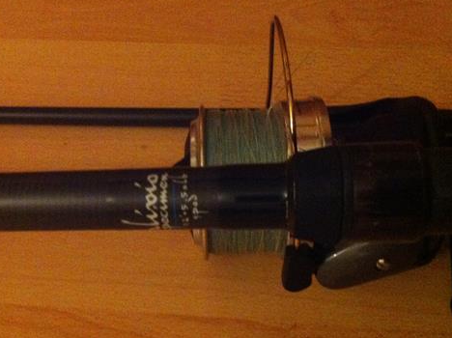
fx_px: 626
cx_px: 161
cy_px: 193
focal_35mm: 48
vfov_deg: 30.2
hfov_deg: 39.4
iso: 1000
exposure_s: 1/15
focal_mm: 3.85
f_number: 2.8
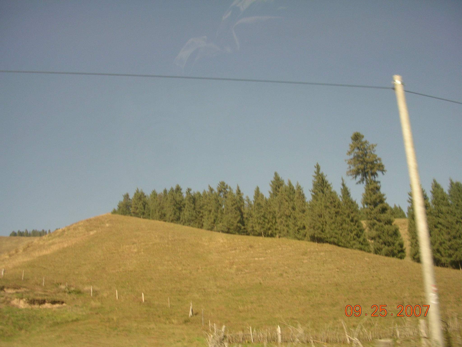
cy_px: 174
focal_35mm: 38
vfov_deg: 37.7
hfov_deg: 49.0
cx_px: 231
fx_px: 507
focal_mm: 5.8
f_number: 2.8
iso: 50
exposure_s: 1/112
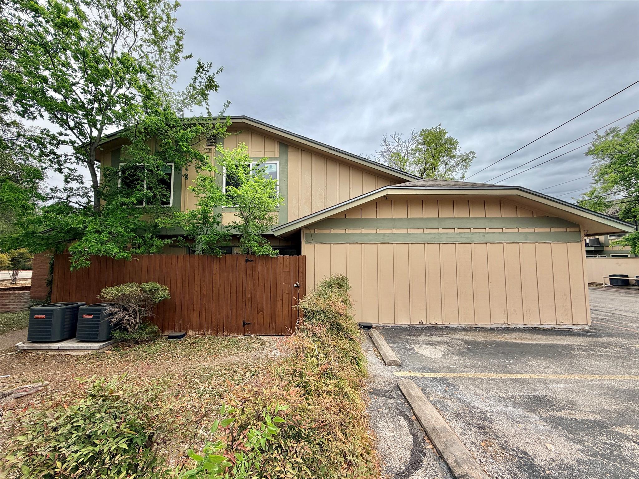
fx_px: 258
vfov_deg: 85.7
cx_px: 320
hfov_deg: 102.1
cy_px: 240
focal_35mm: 14
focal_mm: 2.22
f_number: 2.2
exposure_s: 1/1431
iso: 20
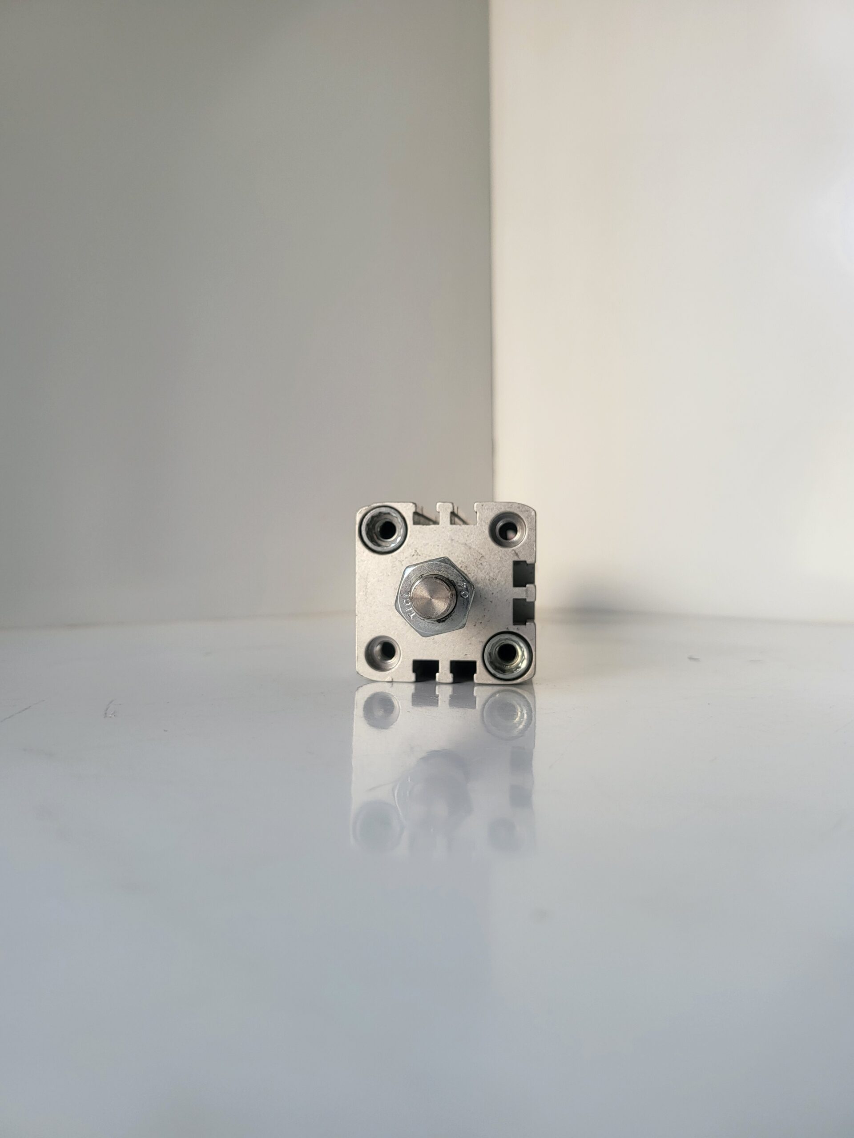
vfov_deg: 71.6
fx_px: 789
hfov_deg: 56.8
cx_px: 427
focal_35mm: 24
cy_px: 569
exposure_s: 1/152
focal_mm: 5
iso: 40
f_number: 1.8
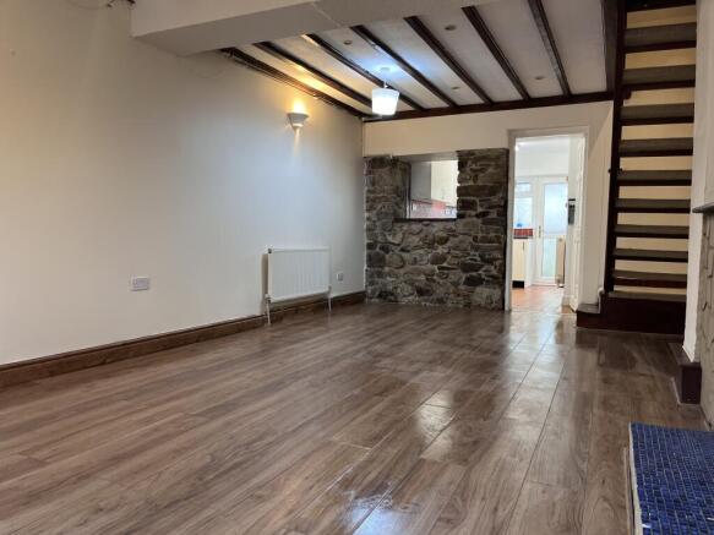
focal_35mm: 26
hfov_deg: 67.3
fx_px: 536
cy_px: 268
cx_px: 357
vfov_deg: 53.0
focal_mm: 5.1
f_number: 1.6
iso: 100
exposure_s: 1/50
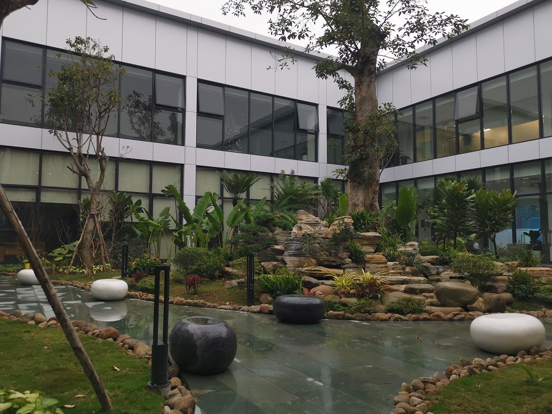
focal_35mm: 27
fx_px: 431
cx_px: 276
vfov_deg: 51.4
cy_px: 207
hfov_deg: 65.3
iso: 50
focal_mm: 5.58
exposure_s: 1/112
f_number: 1.8
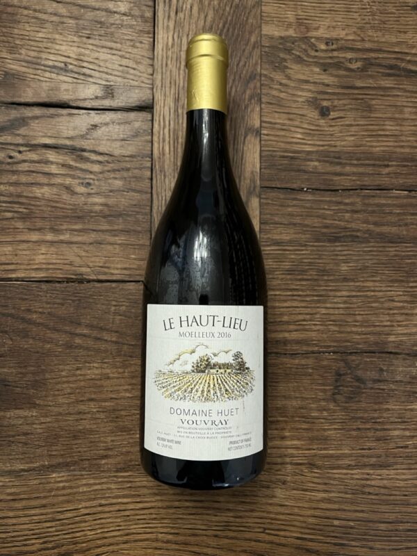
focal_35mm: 26
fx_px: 418
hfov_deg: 53.1
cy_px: 278
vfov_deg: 67.3
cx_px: 208
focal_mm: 5.1
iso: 320
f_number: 1.6
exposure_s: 1/50
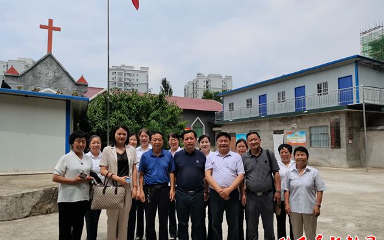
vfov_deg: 44.5
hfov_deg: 66.5
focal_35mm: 28
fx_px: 293
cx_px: 191
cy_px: 123
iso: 50
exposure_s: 1/2169
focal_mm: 5.58
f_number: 1.8
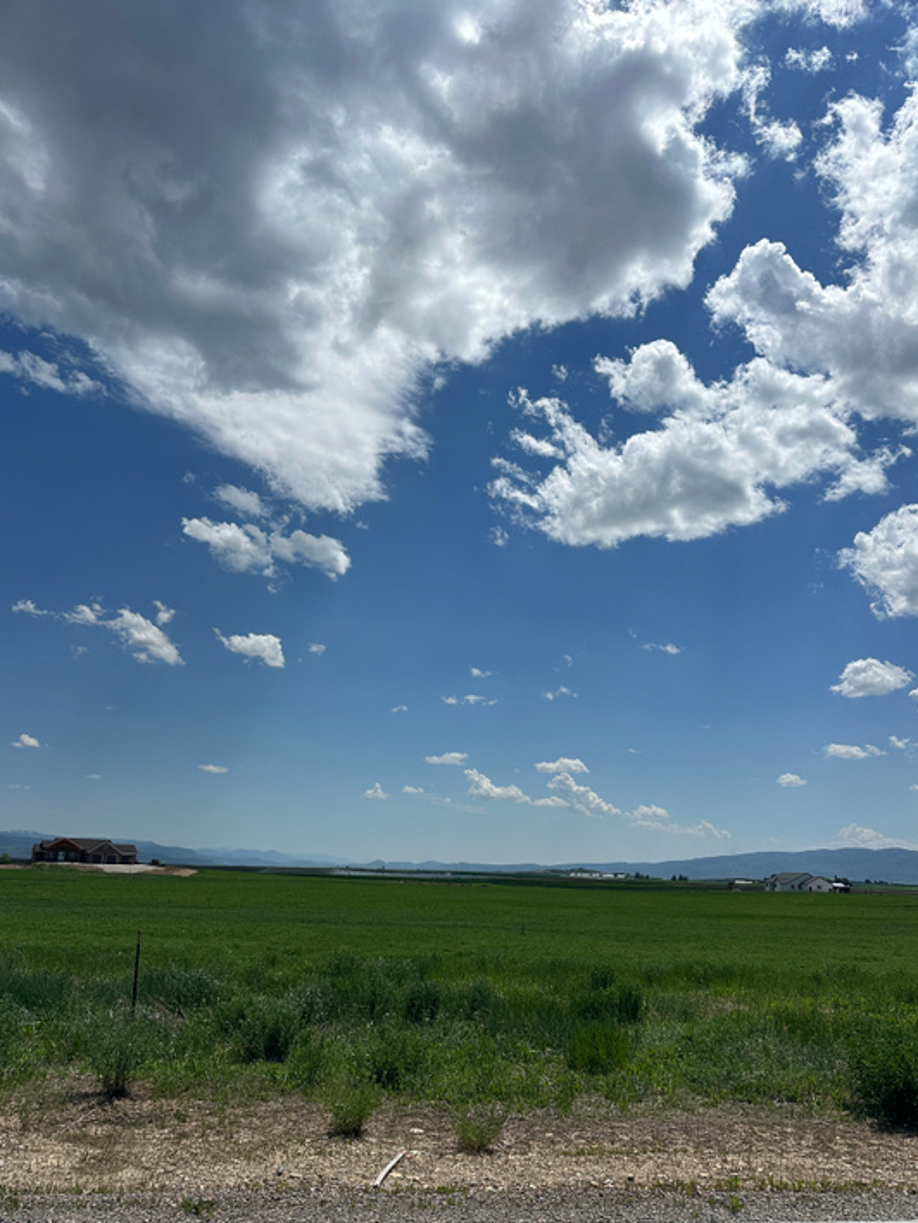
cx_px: 438
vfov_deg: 67.3
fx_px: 919
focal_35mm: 26
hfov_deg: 53.1
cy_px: 640
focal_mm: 6.86
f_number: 1.78
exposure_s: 1/13699
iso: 80
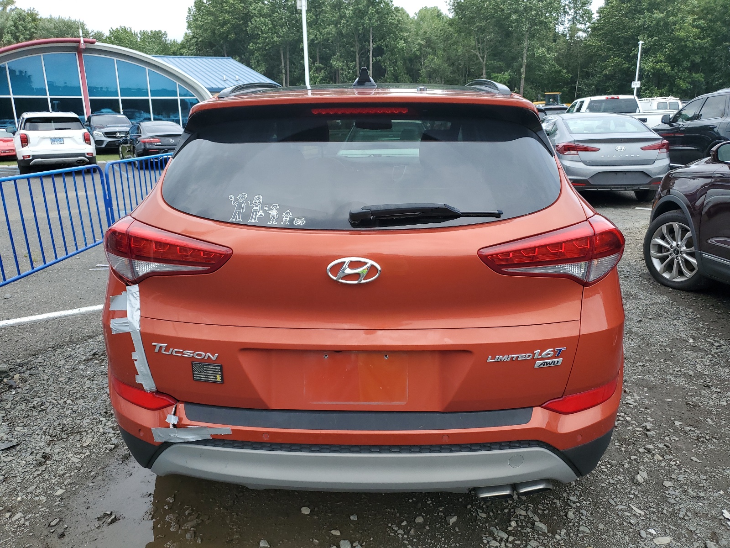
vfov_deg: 53.1
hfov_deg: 67.3
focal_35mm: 26
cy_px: 274
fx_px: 548
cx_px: 365
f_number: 1.5
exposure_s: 1/1111
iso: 50
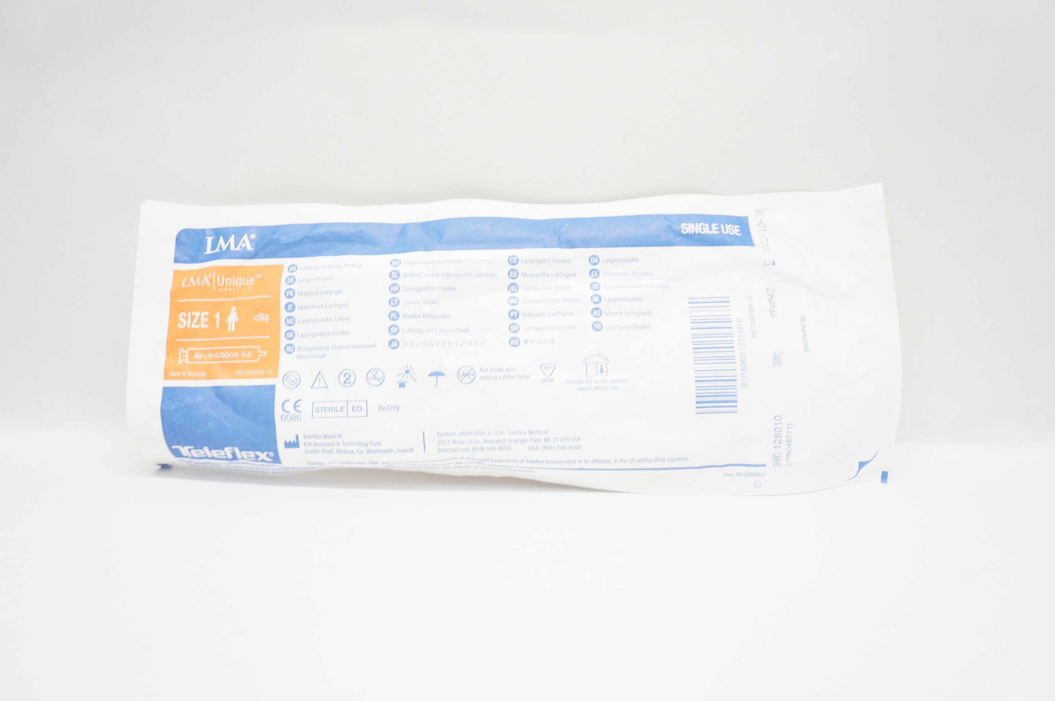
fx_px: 790
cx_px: 528
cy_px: 350
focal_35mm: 27
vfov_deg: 47.8
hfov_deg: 67.4
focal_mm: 18
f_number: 7.1
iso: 800
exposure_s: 1/50
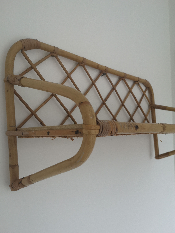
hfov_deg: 48.2
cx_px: 87
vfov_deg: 61.6
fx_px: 195
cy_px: 121
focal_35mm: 29
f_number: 1.8
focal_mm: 3.95
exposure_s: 1/50
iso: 200
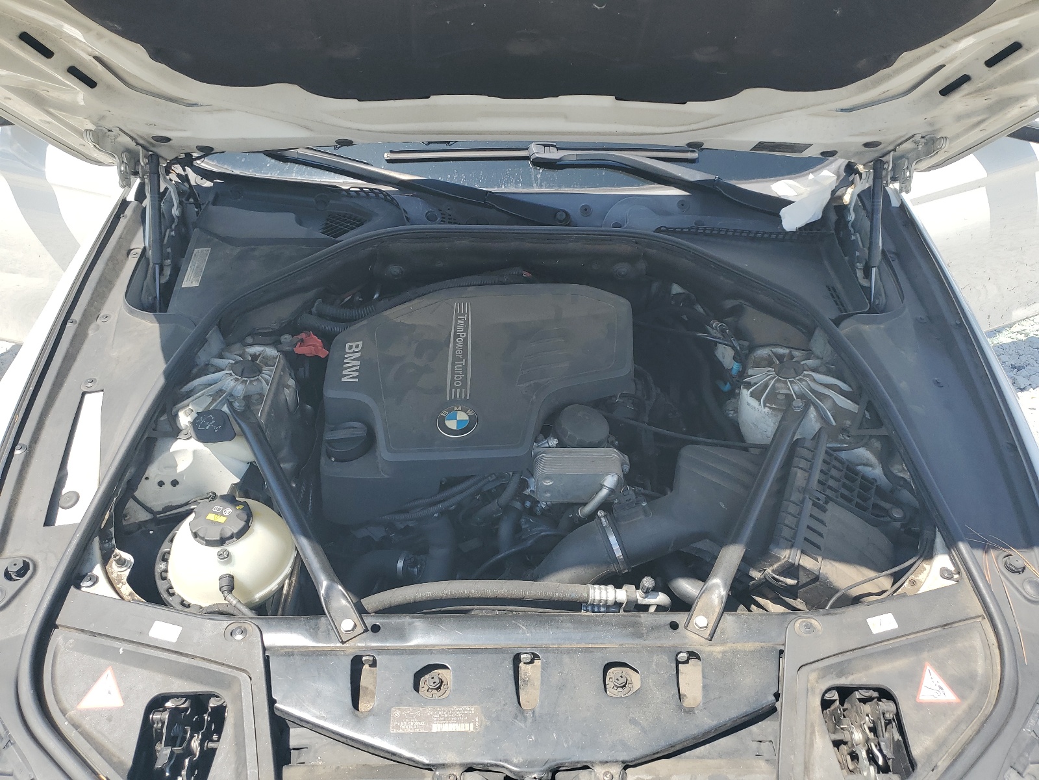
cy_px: 390
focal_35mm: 26
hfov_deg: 67.3
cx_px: 520
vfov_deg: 53.1
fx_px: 780
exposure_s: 1/1429
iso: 50
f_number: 1.5
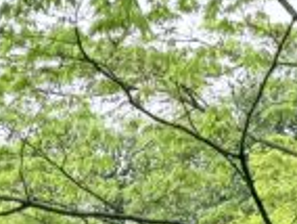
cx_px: -245
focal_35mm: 173
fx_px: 1487
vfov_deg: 8.3
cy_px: 387
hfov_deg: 10.7
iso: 100
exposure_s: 1/3279
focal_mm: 6.76
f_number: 1.78
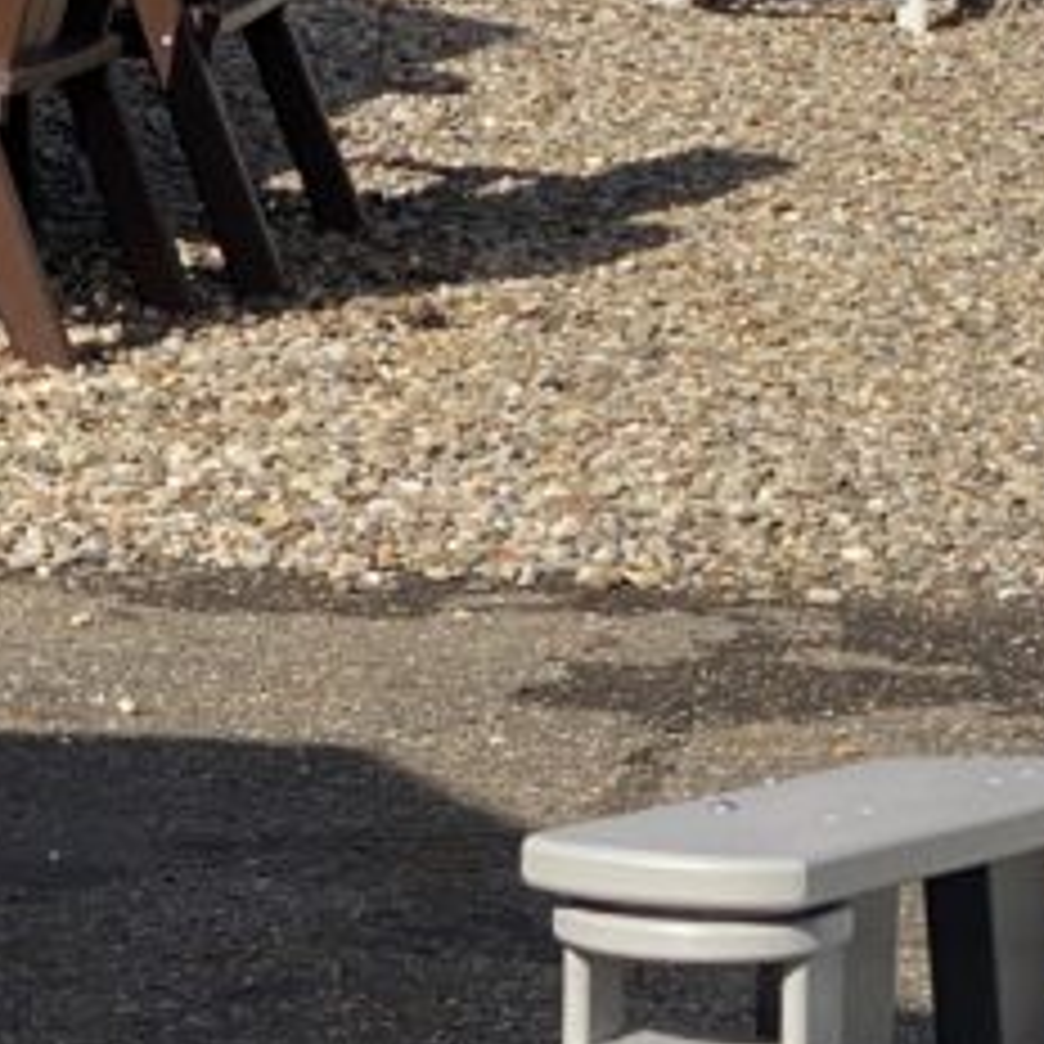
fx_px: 6927
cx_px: 1620
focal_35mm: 203
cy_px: 1066
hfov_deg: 8.4
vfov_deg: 8.6
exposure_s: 1/1497
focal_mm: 6
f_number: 2
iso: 20
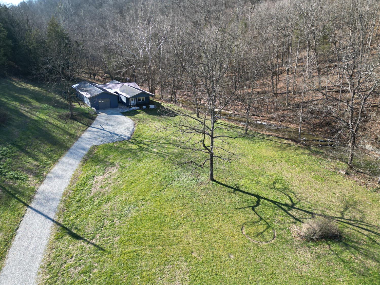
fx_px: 263
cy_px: 142
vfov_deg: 56.8
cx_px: 190
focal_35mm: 24
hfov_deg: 71.6
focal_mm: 6.72
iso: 100
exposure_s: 1/725
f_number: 1.7
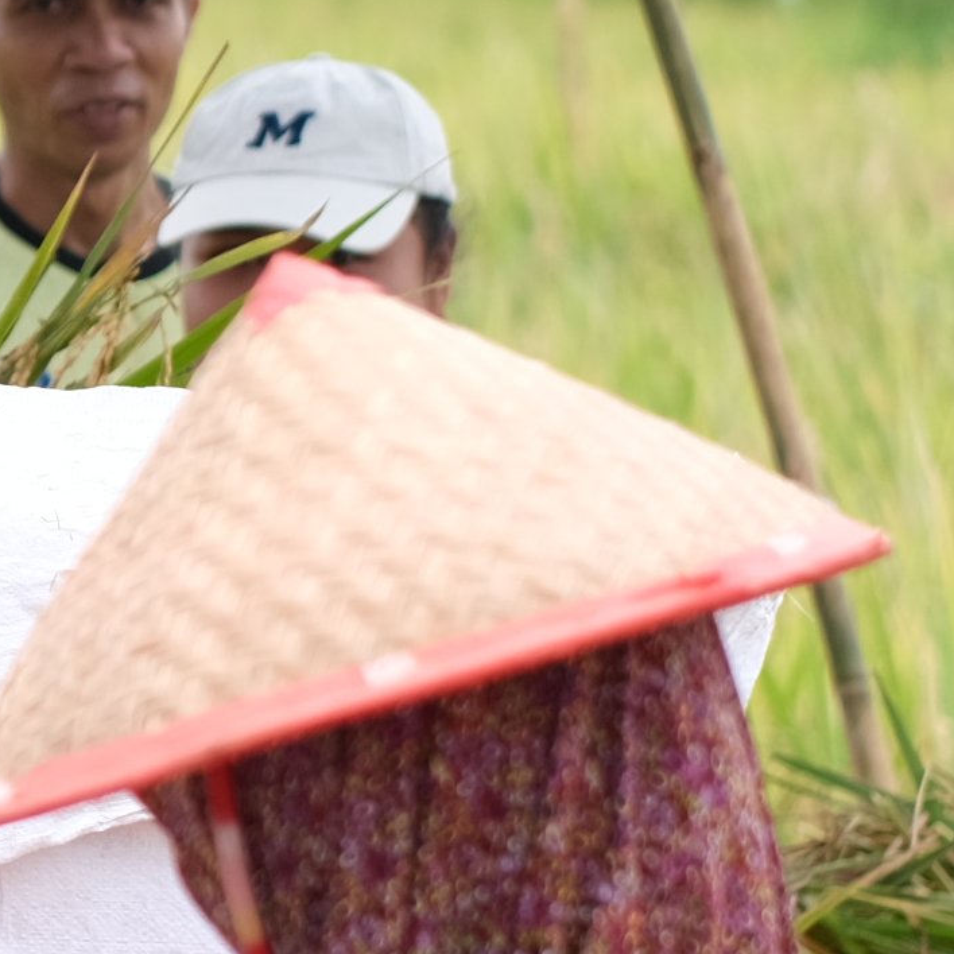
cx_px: -856
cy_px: 480
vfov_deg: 3.9
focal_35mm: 445
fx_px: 13875
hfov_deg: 3.9
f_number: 2
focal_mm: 56
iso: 160
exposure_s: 1/1600
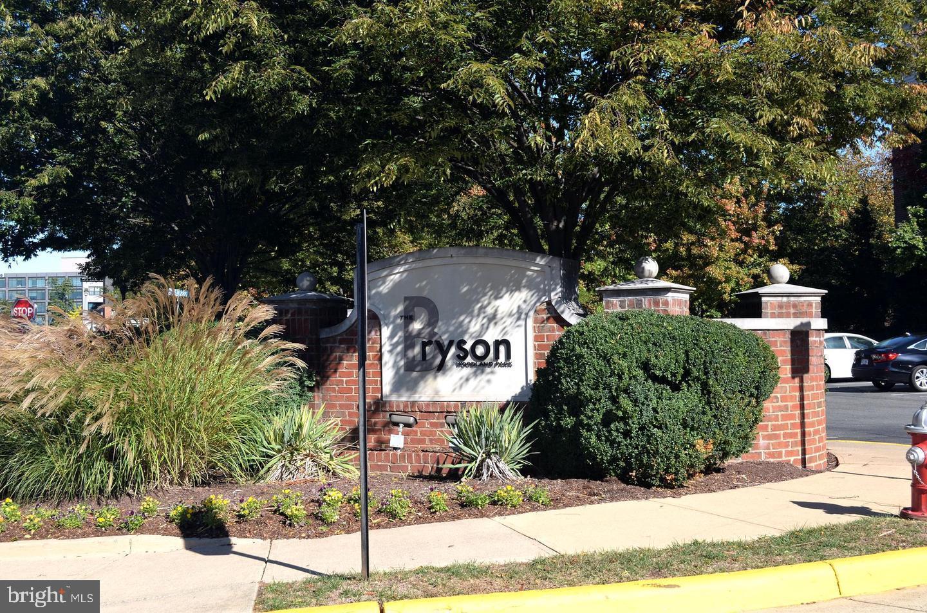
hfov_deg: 45.1
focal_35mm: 44
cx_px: 464
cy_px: 306
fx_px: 1118
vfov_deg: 30.7
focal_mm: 29
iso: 100
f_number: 7.1
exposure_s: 1/200
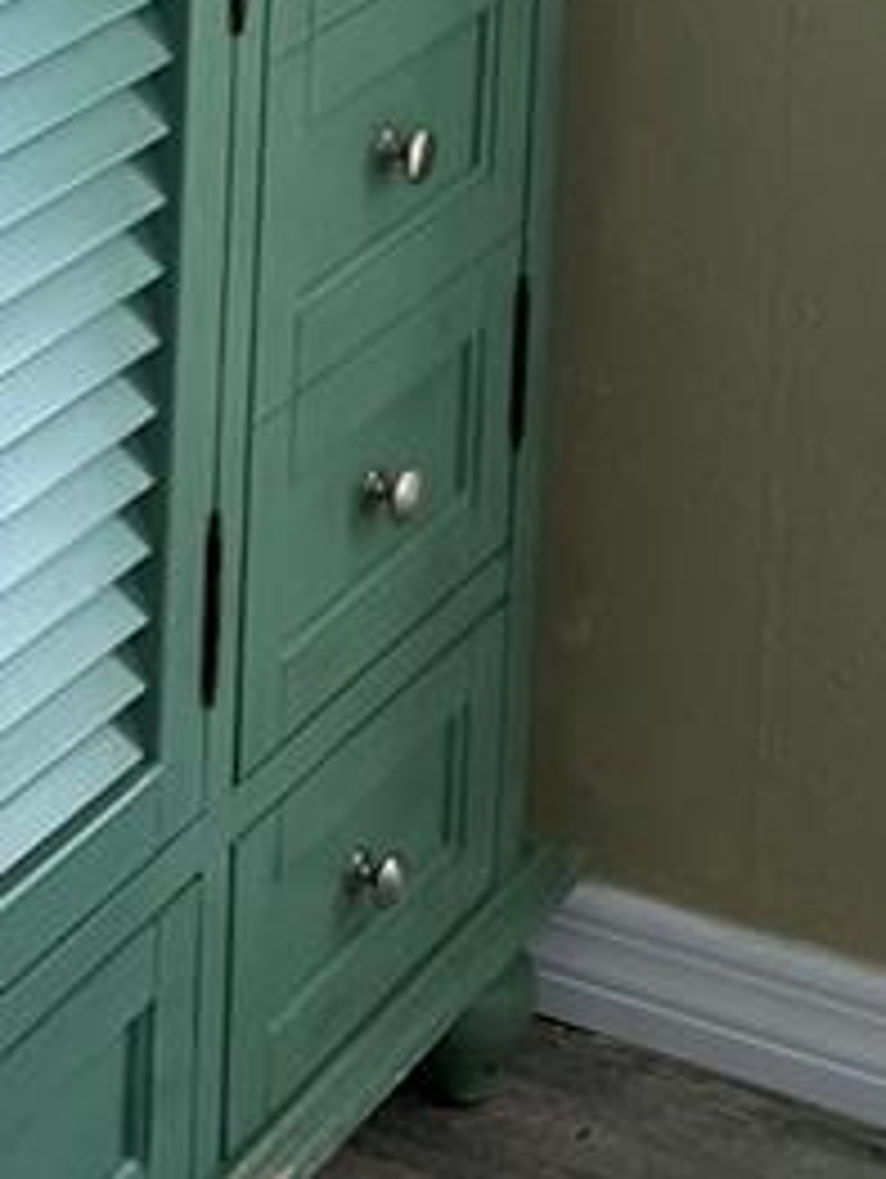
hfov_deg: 12.4
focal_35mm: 119
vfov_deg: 15.3
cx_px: 729
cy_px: -572
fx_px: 4054
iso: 40
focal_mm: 4.25
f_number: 1.8
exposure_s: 1/122
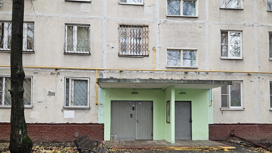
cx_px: 137
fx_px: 209
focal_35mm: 29
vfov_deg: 39.4
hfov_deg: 66.1
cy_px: 108
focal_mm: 5.4
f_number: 1.8
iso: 50
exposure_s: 1/100
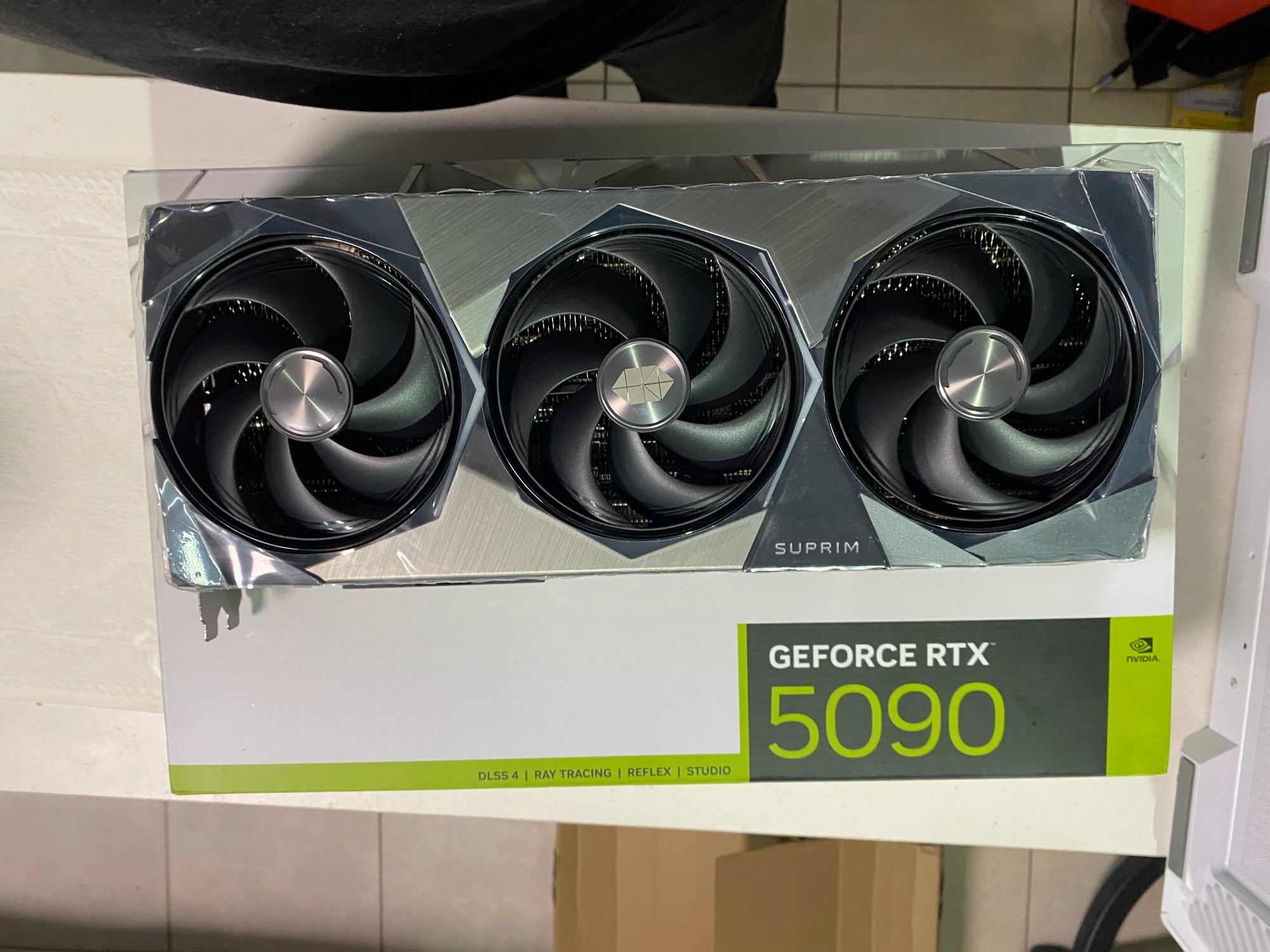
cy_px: 476
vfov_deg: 53.1
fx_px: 954
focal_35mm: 26
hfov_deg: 67.3
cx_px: 635
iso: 160
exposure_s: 1/60
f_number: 1.8
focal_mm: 4.25
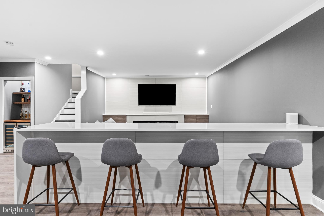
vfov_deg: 70.4
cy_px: 108
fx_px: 153
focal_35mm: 17
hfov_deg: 93.3
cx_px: 162
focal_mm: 17
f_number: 9
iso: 800
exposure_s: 1/2.5
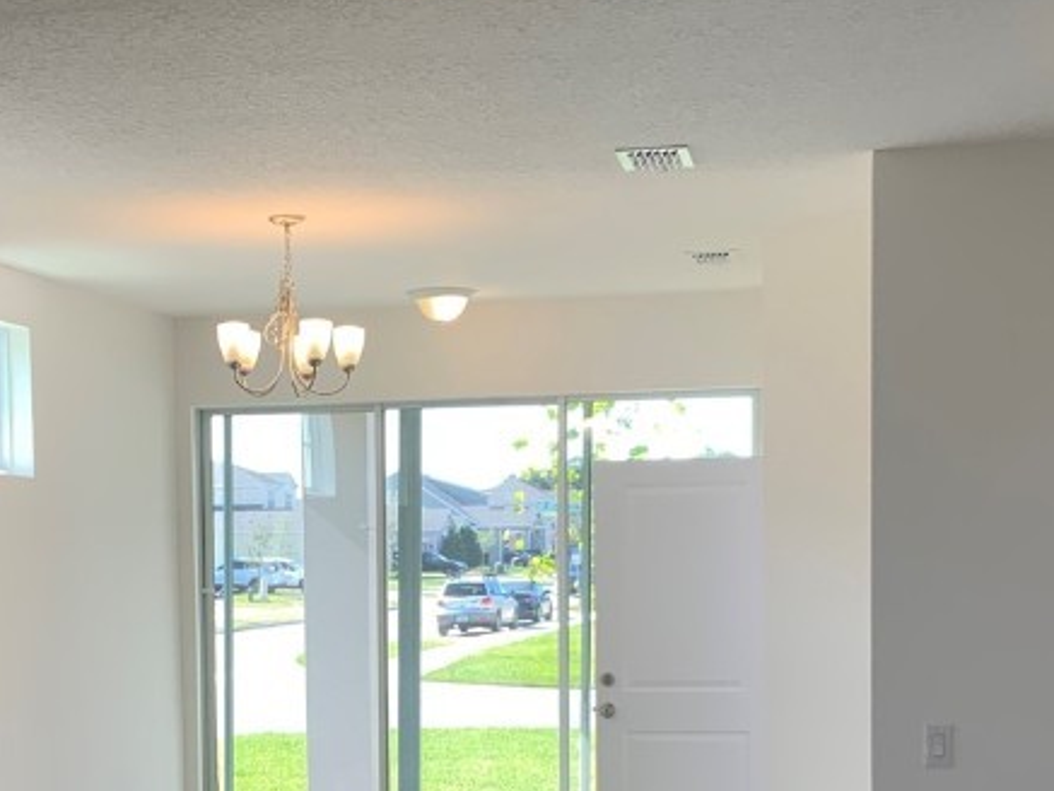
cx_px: 345
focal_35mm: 68
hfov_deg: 28.4
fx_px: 2071
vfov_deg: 21.3
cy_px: 661
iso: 20
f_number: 1.8
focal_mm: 3
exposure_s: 1/120
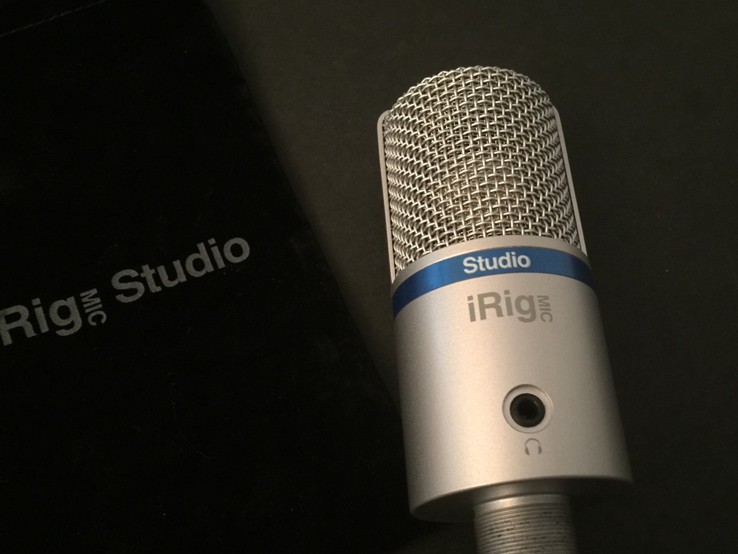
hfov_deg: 51.1
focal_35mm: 36
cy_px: 330
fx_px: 768
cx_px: 432
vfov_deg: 39.5
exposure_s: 1/4
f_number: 2.2
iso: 125
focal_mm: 4.15
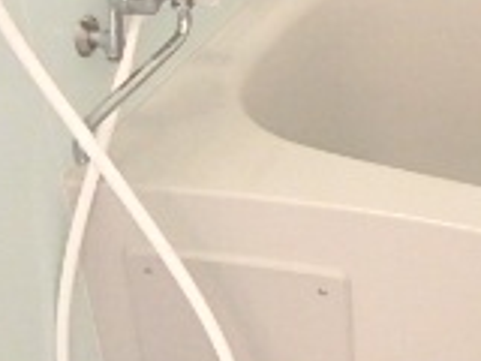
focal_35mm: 84
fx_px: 1167
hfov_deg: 23.1
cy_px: 208
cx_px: 346
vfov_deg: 17.6
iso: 400
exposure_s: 1/30
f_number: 3.5
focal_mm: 3.7
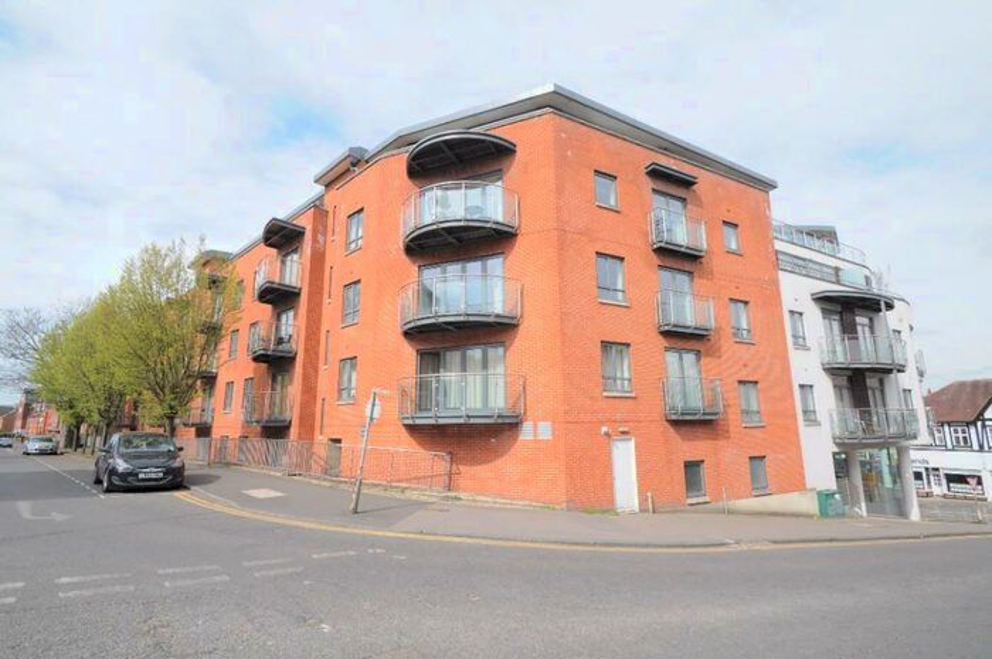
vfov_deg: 77.2
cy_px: 330
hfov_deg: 100.5
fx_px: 413
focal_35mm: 15
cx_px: 496
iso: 200
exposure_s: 1/250
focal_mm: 10
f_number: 8
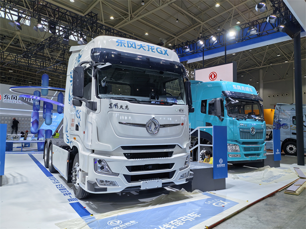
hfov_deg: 65.3
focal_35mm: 27
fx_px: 239
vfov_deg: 51.4
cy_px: 114
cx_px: 153
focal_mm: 5.52
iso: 50
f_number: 1.9
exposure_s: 1/183
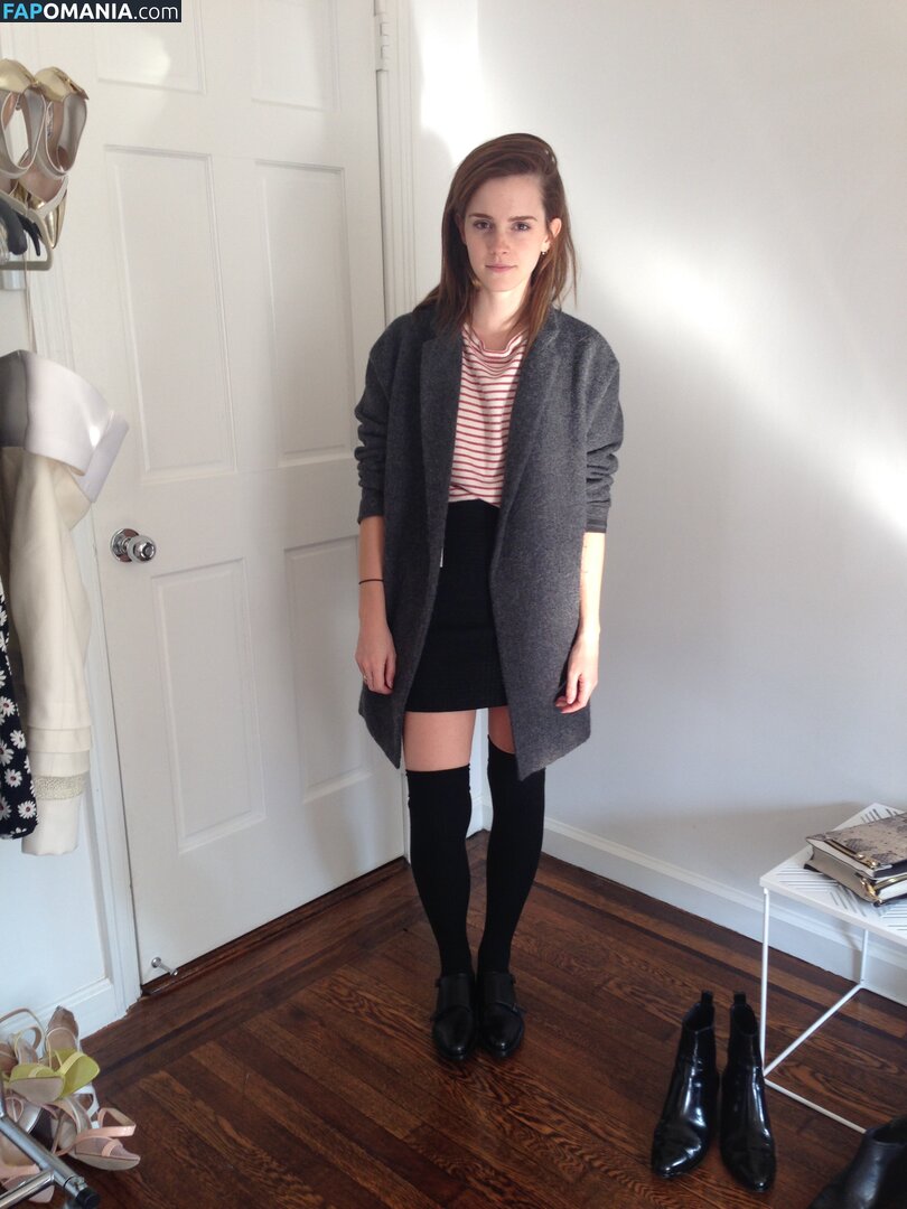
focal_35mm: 33
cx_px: 454
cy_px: 604
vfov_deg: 55.4
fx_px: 1153
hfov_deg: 42.9
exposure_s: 1/30
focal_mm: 4.12
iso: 50
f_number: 2.4
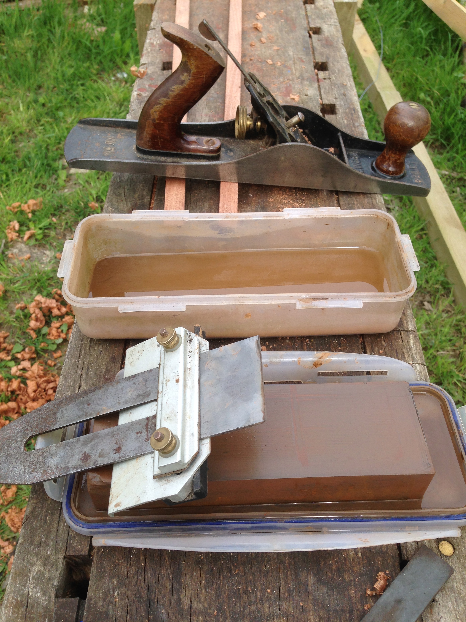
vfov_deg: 55.4
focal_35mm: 33
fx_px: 592
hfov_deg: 42.9
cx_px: 233
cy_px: 311
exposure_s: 1/350
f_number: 2.4
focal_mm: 4.12
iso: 50
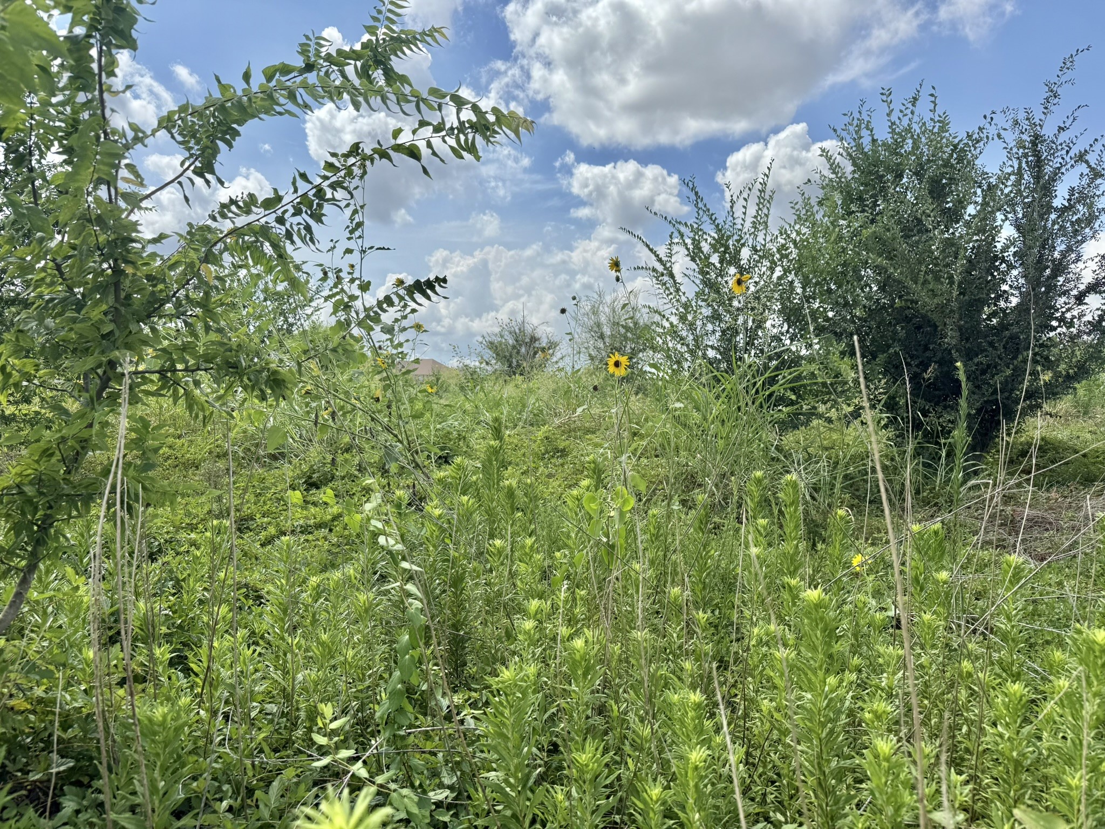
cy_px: 414
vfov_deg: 56.8
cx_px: 552
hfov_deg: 71.6
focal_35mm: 24
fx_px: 766
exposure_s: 1/5714
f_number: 1.78
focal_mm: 6.76
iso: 80
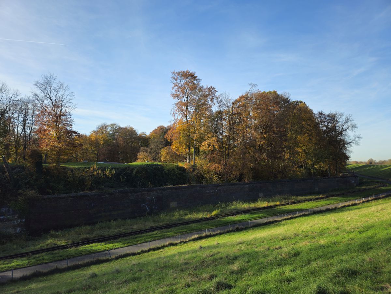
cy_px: 147
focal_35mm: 23
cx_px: 196
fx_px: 260
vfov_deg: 58.9
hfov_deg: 73.9
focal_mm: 5.4
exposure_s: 1/887
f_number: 1.8
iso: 25
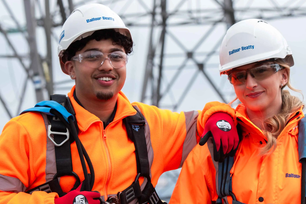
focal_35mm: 211
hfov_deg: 9.7
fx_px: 1794
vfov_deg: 6.5
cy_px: 142
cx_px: 132
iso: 100
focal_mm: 98
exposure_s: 1/320
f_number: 7.1
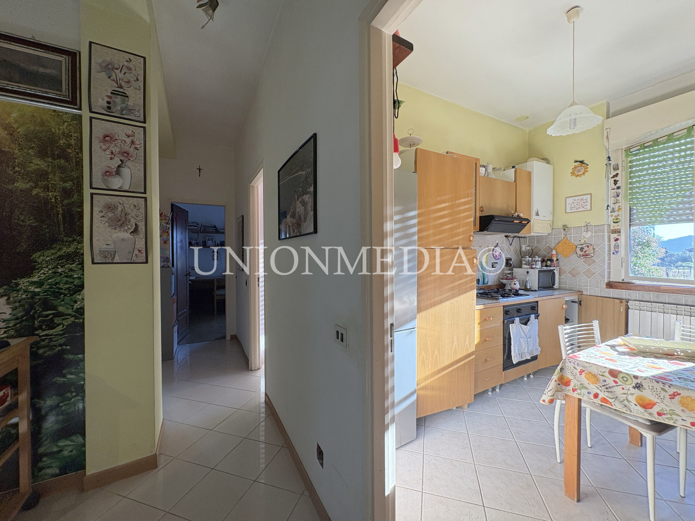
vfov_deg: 85.7
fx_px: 281
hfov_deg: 102.1
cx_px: 348
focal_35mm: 14
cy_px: 260
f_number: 2.2
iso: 125
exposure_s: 1/100
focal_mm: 2.22
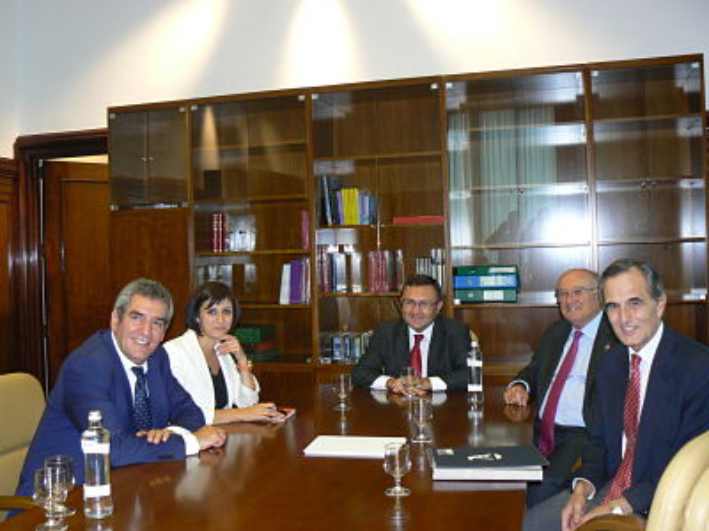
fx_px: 737
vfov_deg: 39.7
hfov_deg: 51.4
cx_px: 354
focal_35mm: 36
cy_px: 266
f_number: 2.8
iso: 160
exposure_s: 1/30
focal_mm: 6
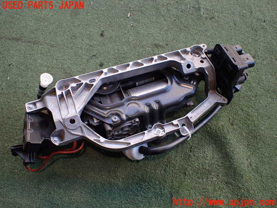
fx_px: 240
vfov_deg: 46.8
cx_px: 138
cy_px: 104
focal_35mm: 30
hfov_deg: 60.0
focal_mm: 5.4
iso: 250
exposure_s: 1/125
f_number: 2.3
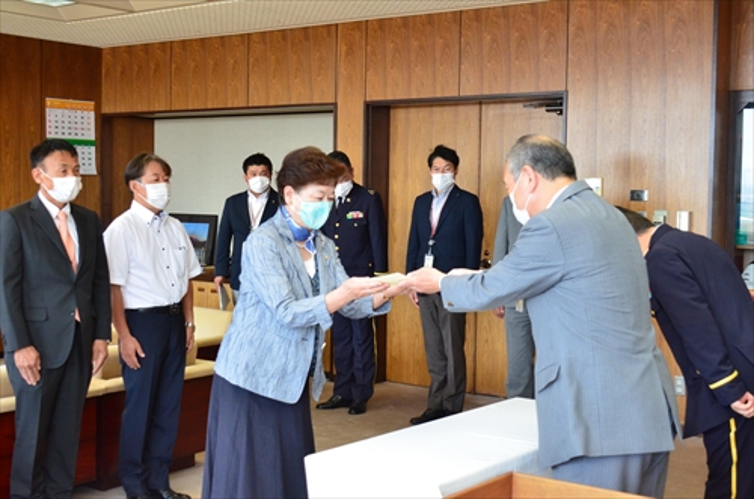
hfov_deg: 39.0
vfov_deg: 26.4
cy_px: 250
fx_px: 1066
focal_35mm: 51
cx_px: 377
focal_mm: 34
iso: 2000
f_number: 5.6
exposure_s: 1/250
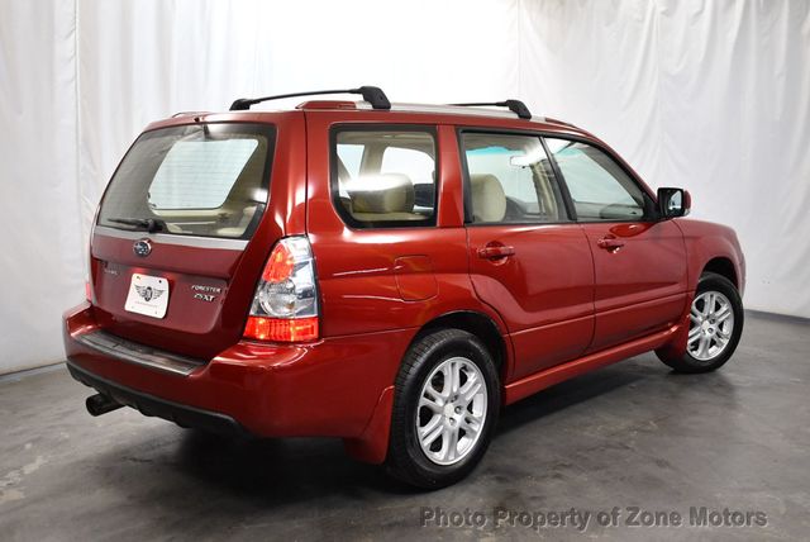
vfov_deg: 36.9
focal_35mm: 36
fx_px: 811
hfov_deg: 53.1
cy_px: 271
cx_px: 405
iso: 1000
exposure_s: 1/125
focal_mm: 18
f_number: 3.5
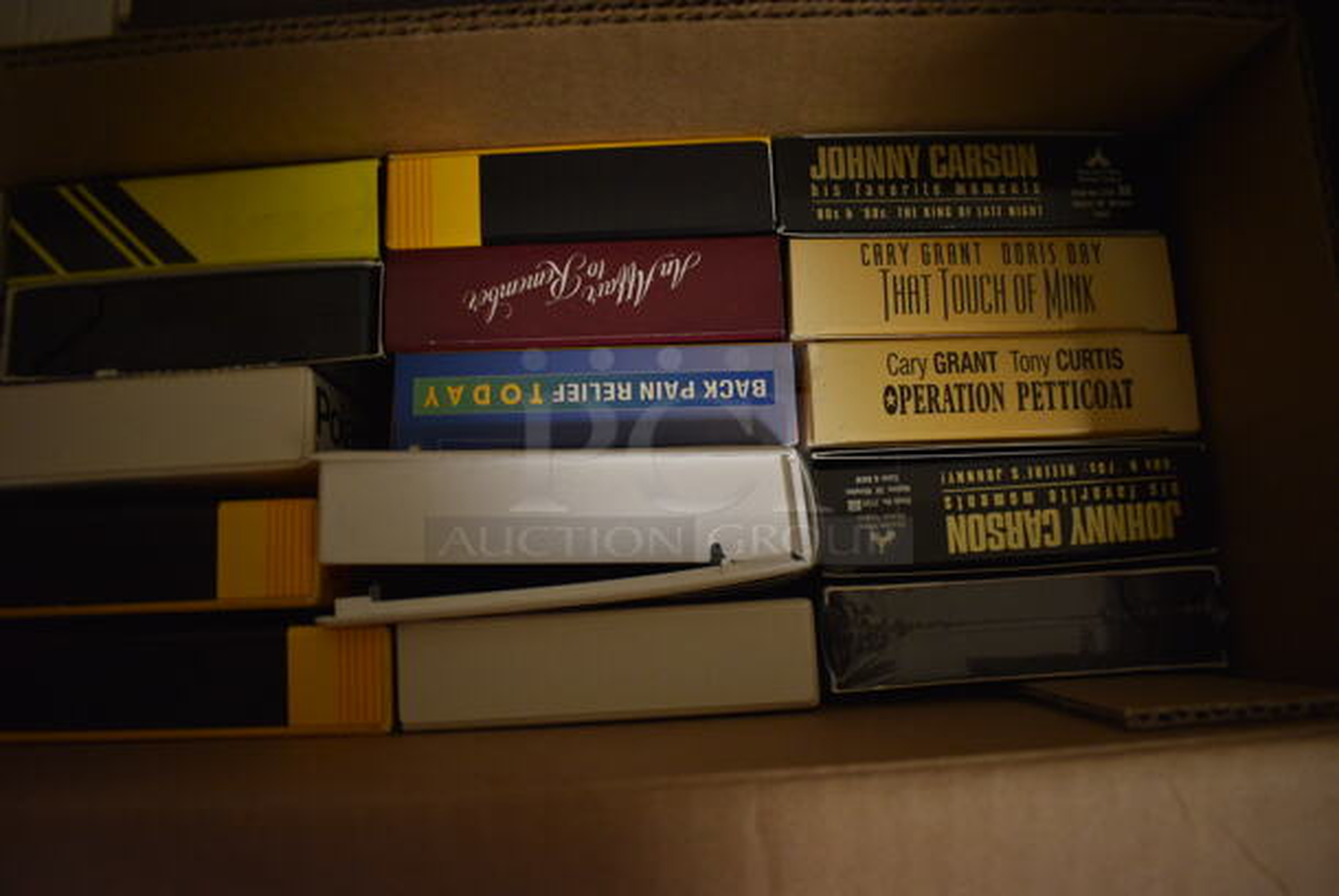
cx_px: 670
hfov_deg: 67.3
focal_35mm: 27
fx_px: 1005
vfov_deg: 48.0
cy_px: 448
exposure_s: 1/30
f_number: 3.5
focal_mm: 18
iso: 1250
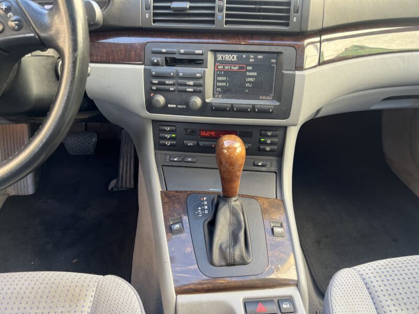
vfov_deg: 53.1
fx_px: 315
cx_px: 210
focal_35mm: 26
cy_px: 157
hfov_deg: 67.3
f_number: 1.5
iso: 125
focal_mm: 5.7
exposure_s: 1/121
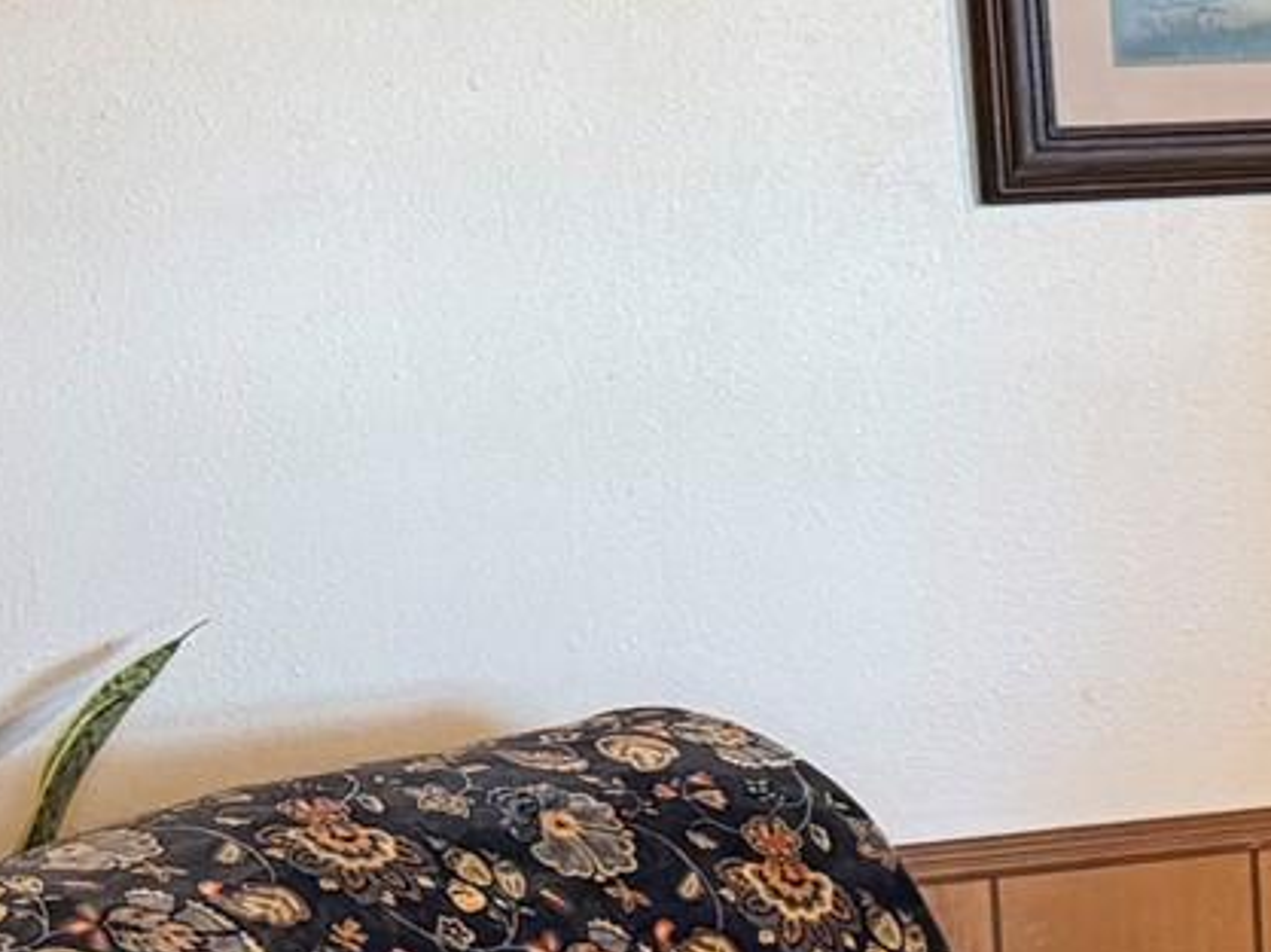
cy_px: 482
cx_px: 2466
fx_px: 4329
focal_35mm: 118
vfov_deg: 12.5
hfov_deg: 14.2
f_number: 1.78
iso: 500
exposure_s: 1/60
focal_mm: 6.76
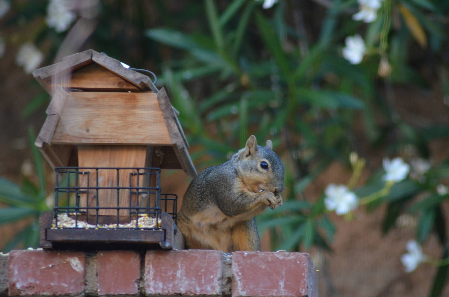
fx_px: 5601
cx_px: 224
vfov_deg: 3.0
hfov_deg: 4.6
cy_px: 148
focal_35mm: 450
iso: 1600
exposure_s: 1/320
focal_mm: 300
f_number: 5.6
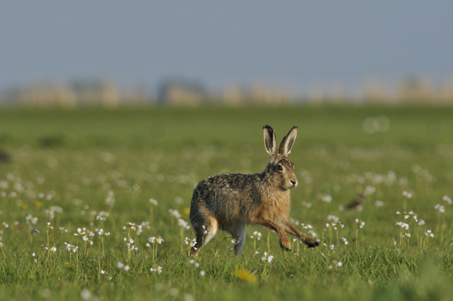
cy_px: 150
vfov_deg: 1.8
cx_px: 226
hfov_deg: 2.8
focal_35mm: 750
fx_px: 9426
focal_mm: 500
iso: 400
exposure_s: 1/800
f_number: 10
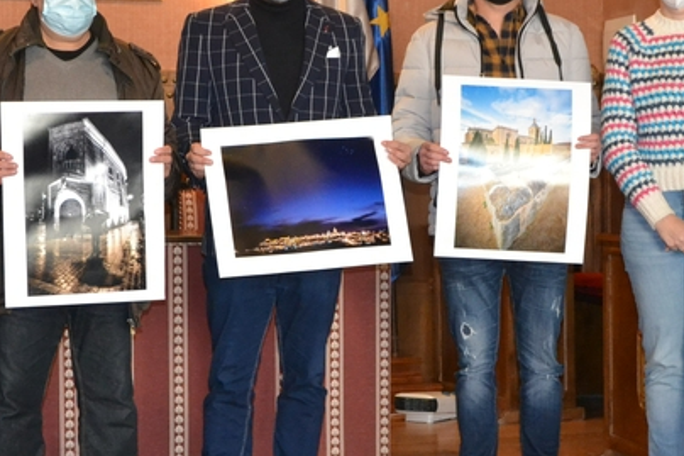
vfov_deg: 13.5
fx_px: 1918
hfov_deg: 20.2
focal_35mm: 101
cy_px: 223
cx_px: 361
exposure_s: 1/60
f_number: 7.1
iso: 3200
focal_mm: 34
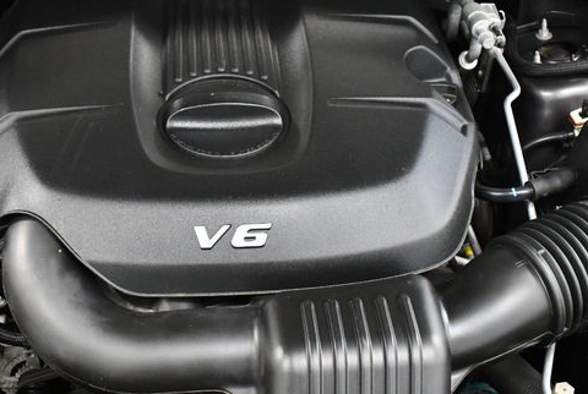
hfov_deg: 40.9
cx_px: 249
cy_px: 188
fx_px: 785
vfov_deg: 28.2
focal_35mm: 48
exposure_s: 1/100
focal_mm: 18
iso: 3200
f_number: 3.5
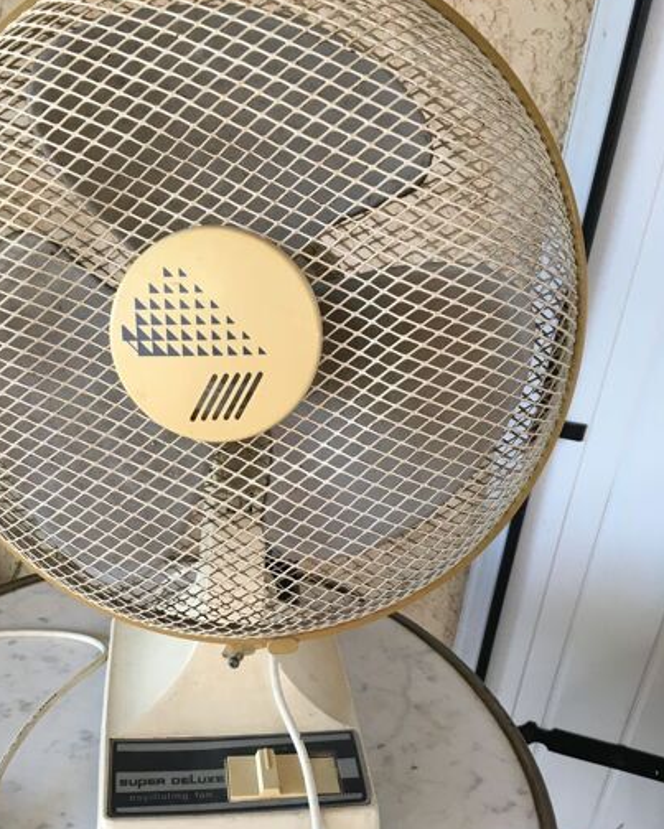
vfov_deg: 49.9
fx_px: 884
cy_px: 503
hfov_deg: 41.0
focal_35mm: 36
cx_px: 272
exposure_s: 1/33
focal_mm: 4.15
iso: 32
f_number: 2.2
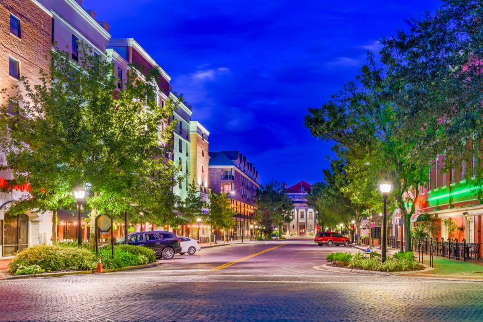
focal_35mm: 35
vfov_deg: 37.9
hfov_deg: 54.4
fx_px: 470
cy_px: 161
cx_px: 242
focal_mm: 35
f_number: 10
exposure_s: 30
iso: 64
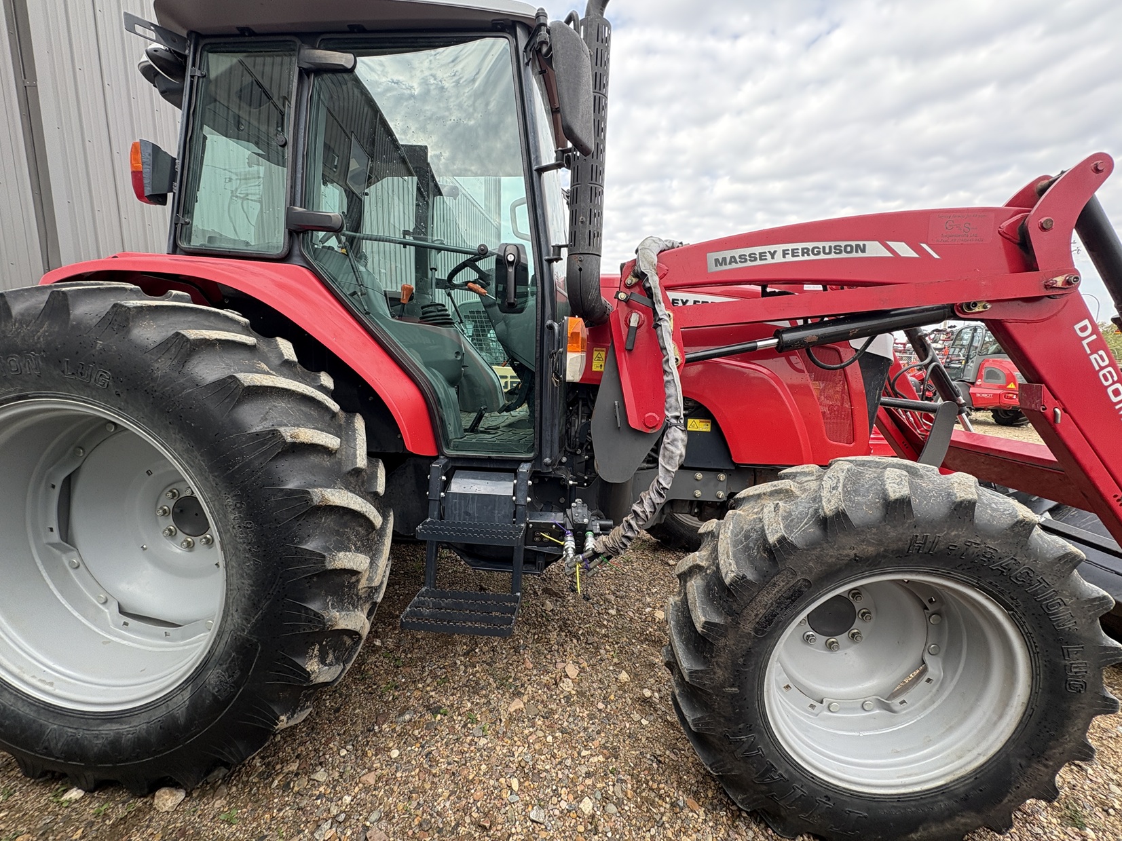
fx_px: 454
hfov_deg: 102.1
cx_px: 561
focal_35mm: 14
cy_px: 420
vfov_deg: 85.7
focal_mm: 2.22
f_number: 2.2
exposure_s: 1/144
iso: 64
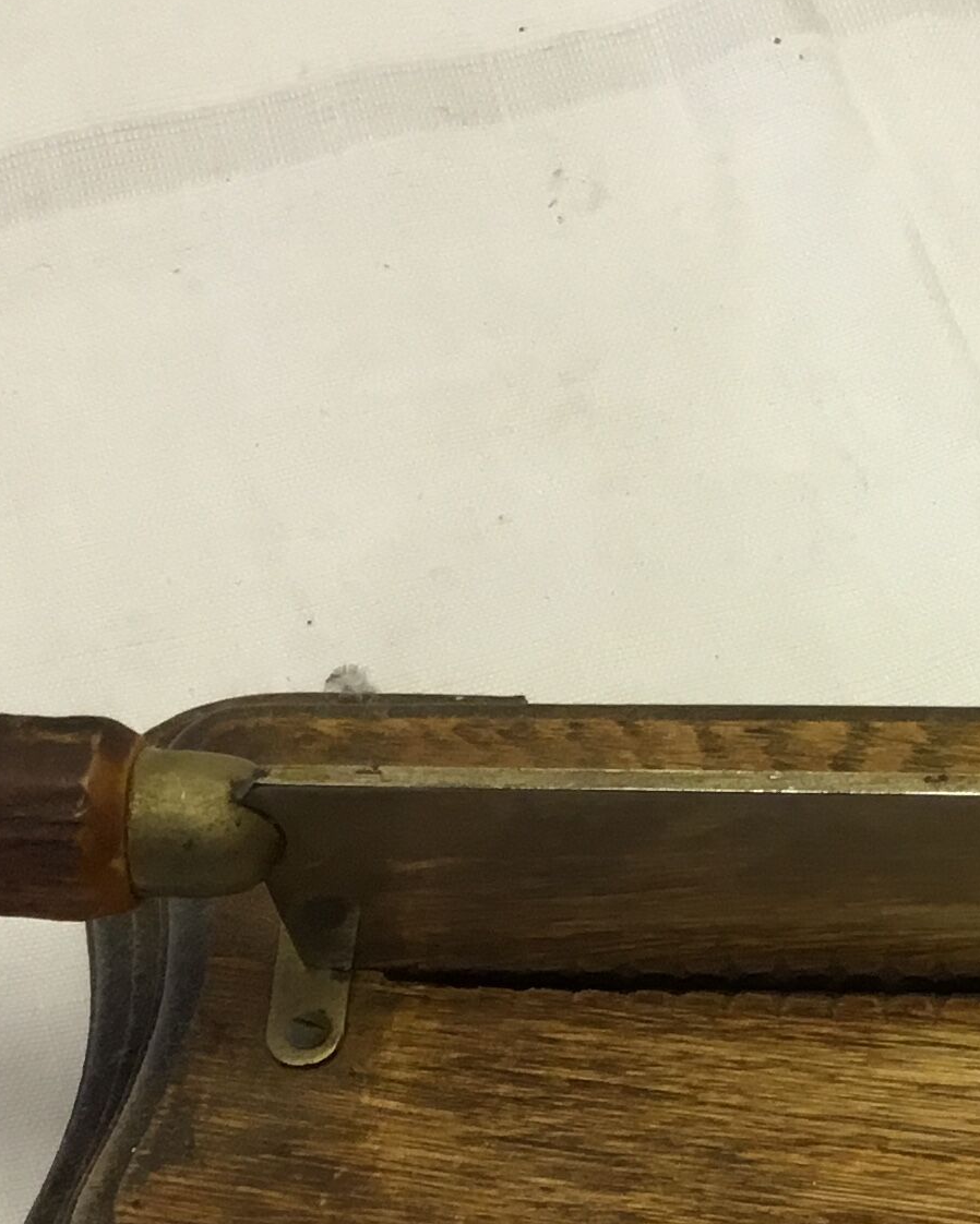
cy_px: 953
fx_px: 3190
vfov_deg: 21.5
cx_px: 897
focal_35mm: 88
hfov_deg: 17.2
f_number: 2.4
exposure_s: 1/33
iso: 64
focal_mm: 3.3
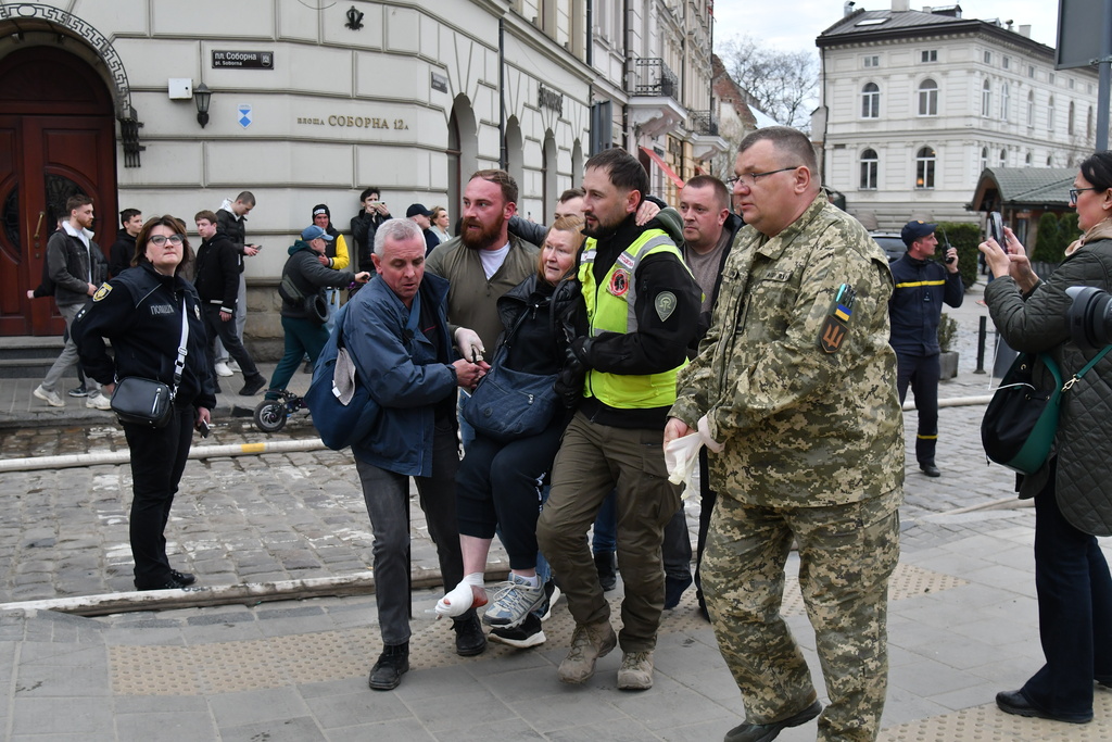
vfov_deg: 36.9
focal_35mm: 36
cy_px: 371
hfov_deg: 53.1
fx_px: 1112
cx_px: 556
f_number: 4
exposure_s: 1/1000
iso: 720
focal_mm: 24
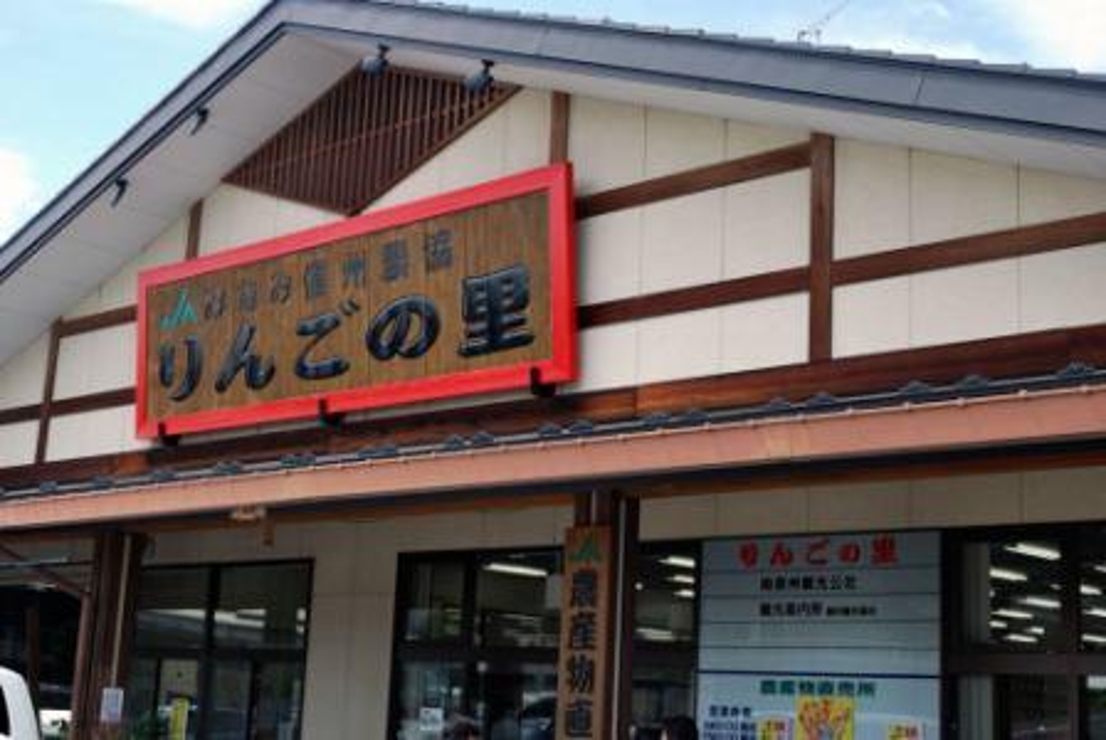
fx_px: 1615
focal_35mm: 52
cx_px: 553
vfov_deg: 25.8
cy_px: 370
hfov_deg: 37.8
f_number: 6.3
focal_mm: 35
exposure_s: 1/160
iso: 100
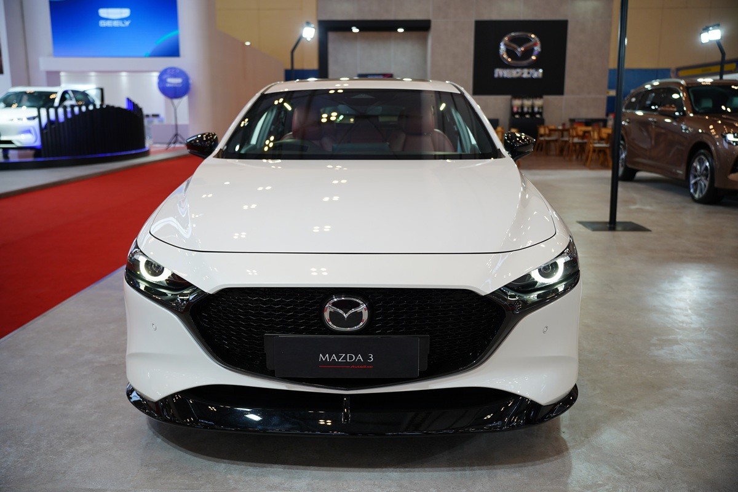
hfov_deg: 58.7
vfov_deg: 41.1
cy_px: 246
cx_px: 369
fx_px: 656
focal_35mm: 32
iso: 200
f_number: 2.8
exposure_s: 1/100
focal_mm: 32
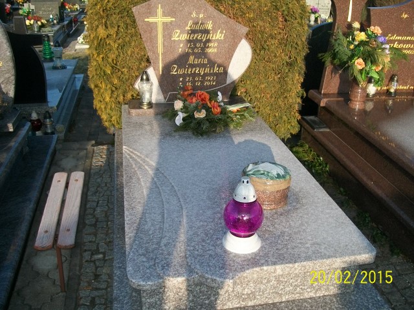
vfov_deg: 39.7
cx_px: 207
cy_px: 155
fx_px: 431
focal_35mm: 36
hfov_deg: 51.4
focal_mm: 6
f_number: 2.7
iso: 80
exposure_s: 1/640
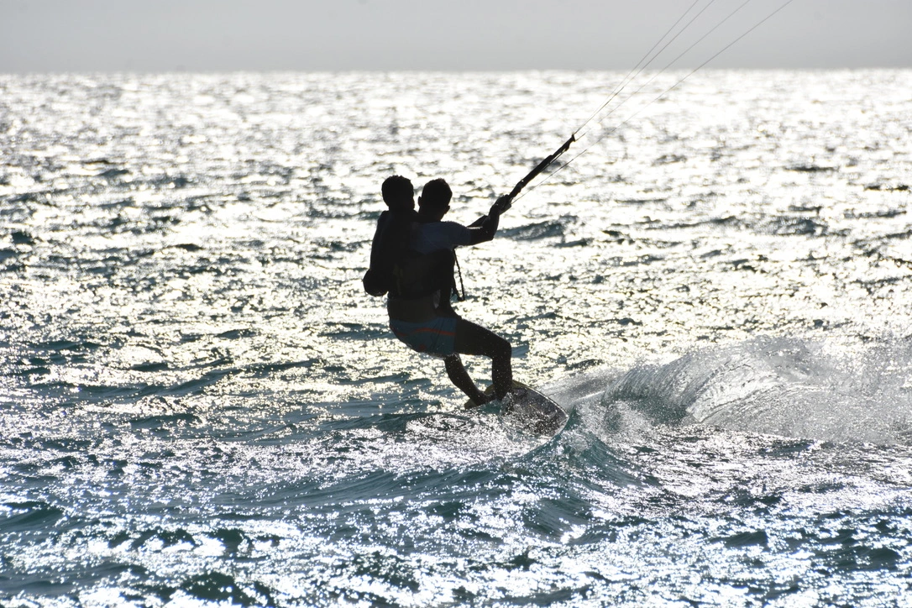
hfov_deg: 4.6
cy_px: 304
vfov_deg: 3.1
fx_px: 11399
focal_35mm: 450
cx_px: 456
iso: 400
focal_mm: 300
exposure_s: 1/4000
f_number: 8
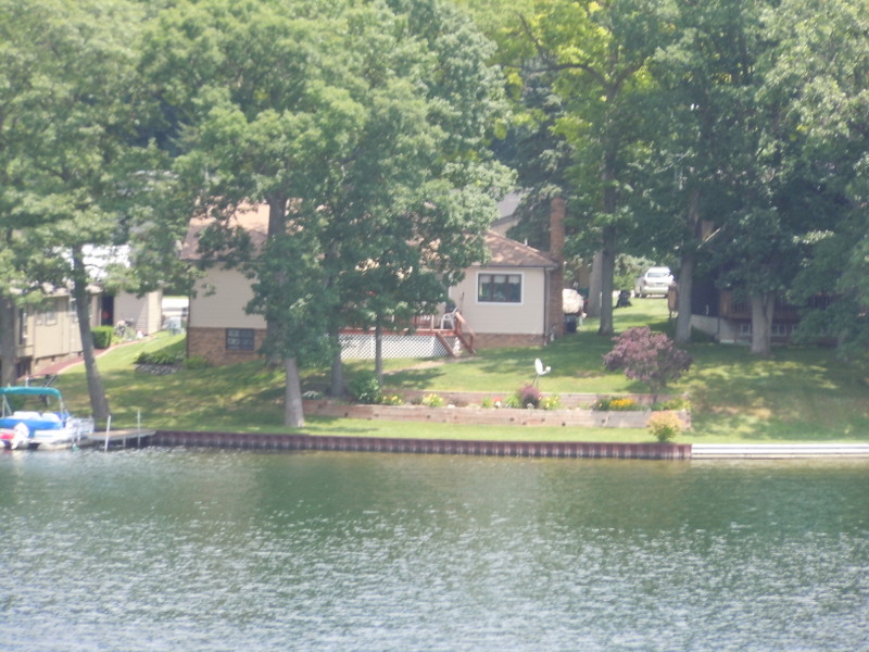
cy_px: 326
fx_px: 4920
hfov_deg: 10.1
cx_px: 434
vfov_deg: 7.6
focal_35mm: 196
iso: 125
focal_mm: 35
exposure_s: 1/125
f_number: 5.6
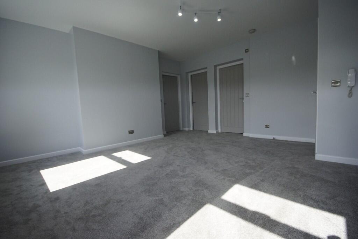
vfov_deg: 77.3
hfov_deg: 100.4
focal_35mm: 15
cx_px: 179
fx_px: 149
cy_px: 120
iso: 800
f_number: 6.3
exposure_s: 1/640
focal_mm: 10
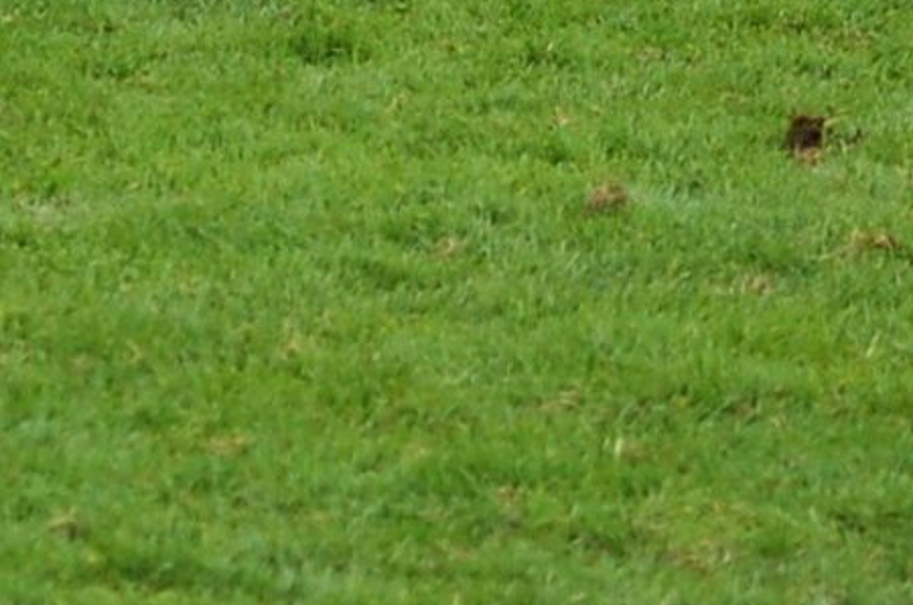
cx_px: -337
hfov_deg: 4.0
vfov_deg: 2.6
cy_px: -808
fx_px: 12983
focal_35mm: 513
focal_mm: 70
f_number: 4
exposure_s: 1/640
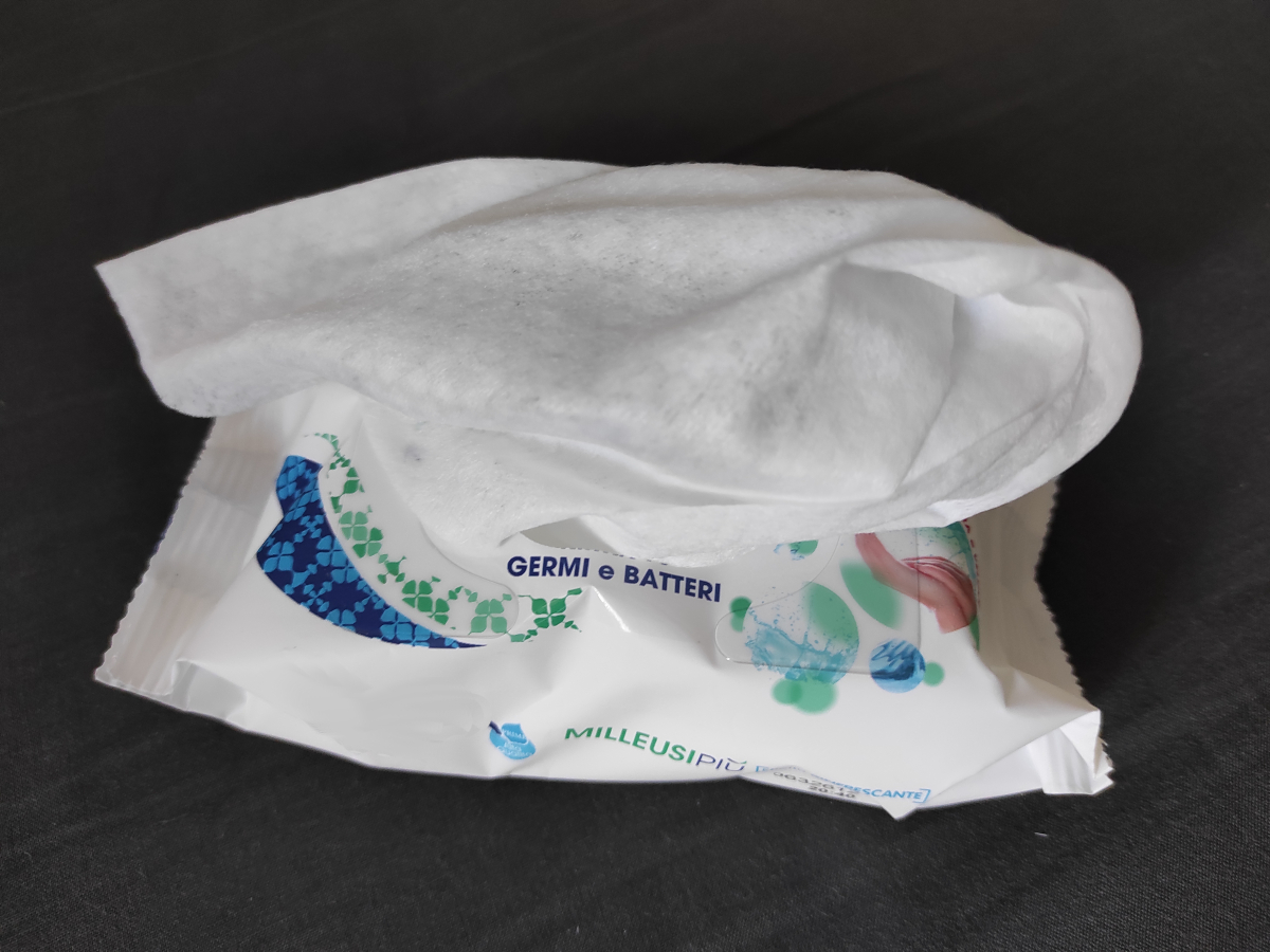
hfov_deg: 69.4
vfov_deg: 54.9
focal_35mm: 25
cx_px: 635
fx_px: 917
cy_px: 476
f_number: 1.89
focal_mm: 5.43
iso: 463
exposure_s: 1/33
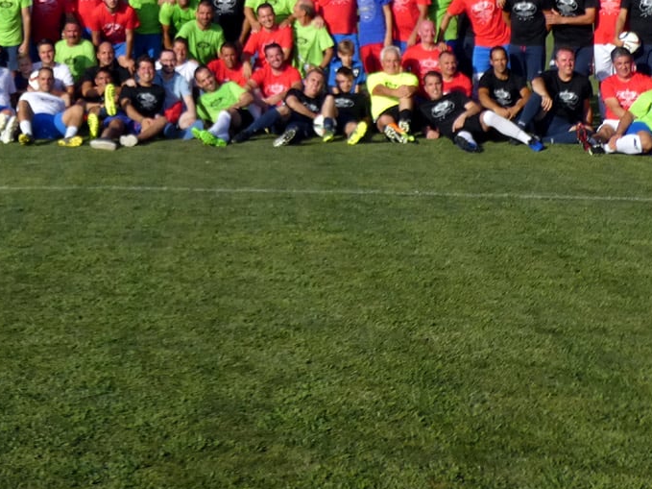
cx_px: 135
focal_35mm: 87
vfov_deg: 16.0
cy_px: -167
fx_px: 1638
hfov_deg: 22.2
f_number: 3.5
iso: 80
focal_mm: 5.3
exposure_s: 1/1000
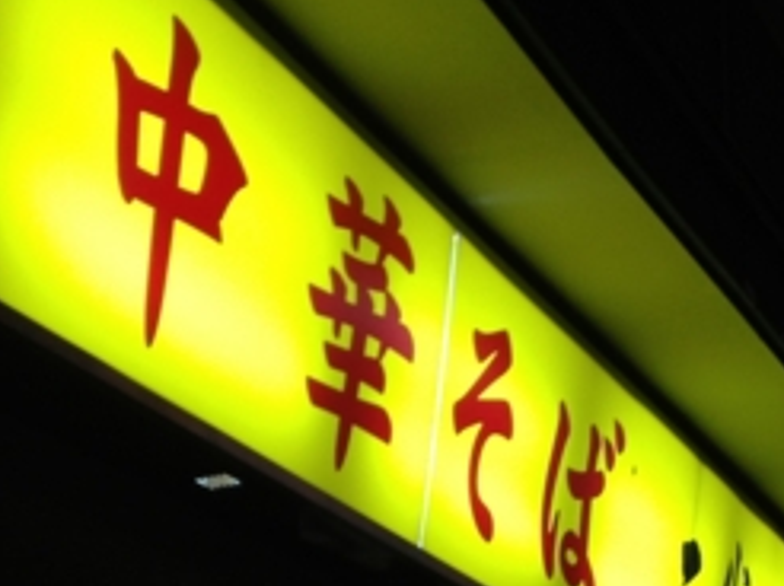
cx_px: 398
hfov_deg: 17.3
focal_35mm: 114
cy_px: 847
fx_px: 2579
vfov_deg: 12.4
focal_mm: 4.28
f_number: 2.4
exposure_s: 1/24
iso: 50
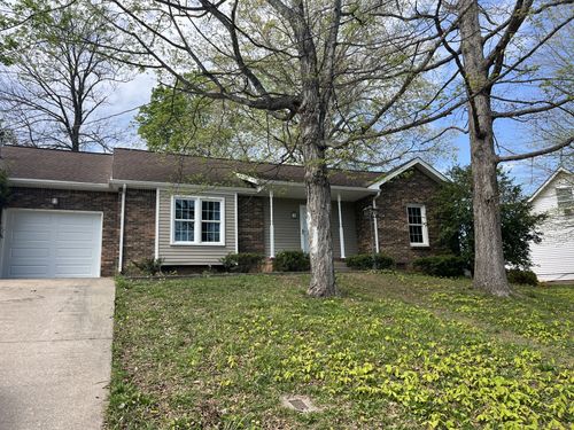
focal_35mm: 26
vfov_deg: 53.1
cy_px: 215
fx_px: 431
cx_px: 287
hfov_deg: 67.3
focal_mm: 5.1
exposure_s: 1/1862
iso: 50
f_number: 1.6
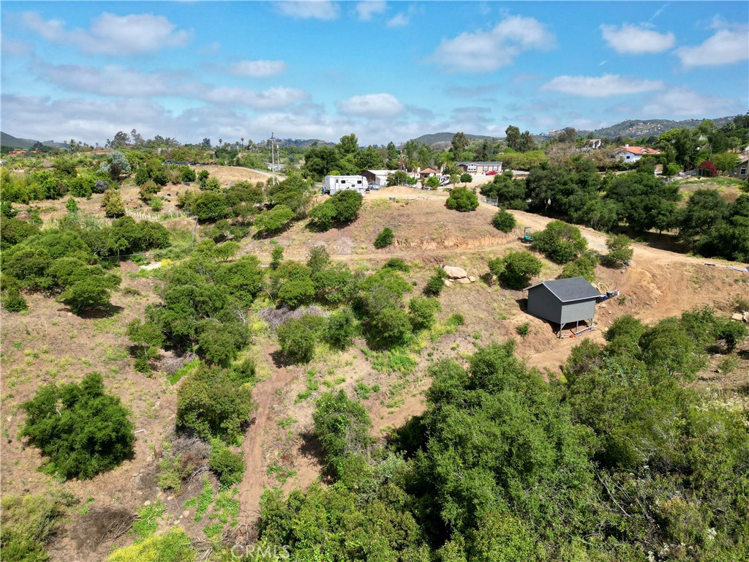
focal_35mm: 24
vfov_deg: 56.8
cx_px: 374
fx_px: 519
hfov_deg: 71.6
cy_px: 281
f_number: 1.7
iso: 100
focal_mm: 6.72
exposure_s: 1/2000
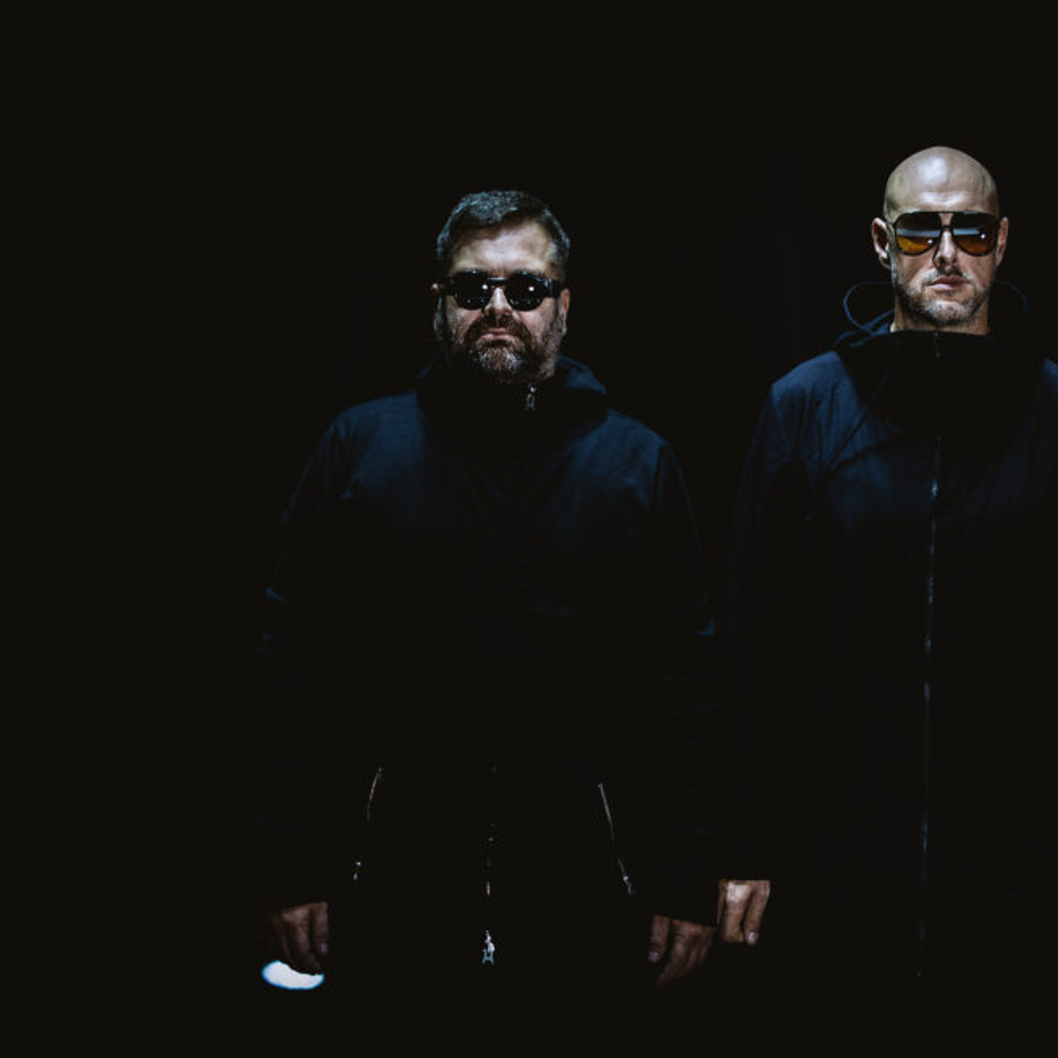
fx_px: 3769
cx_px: 698
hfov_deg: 15.9
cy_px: 549
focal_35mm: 109
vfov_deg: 16.0
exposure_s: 1/80
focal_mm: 82
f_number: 3.5
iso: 500
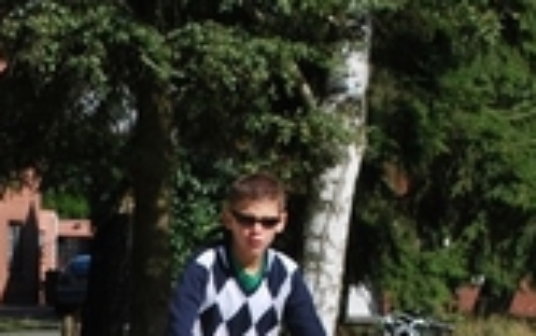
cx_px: 42
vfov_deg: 5.9
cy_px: 525
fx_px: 3230
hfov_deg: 9.4
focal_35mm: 221
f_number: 8
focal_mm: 40
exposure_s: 1/250
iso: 100
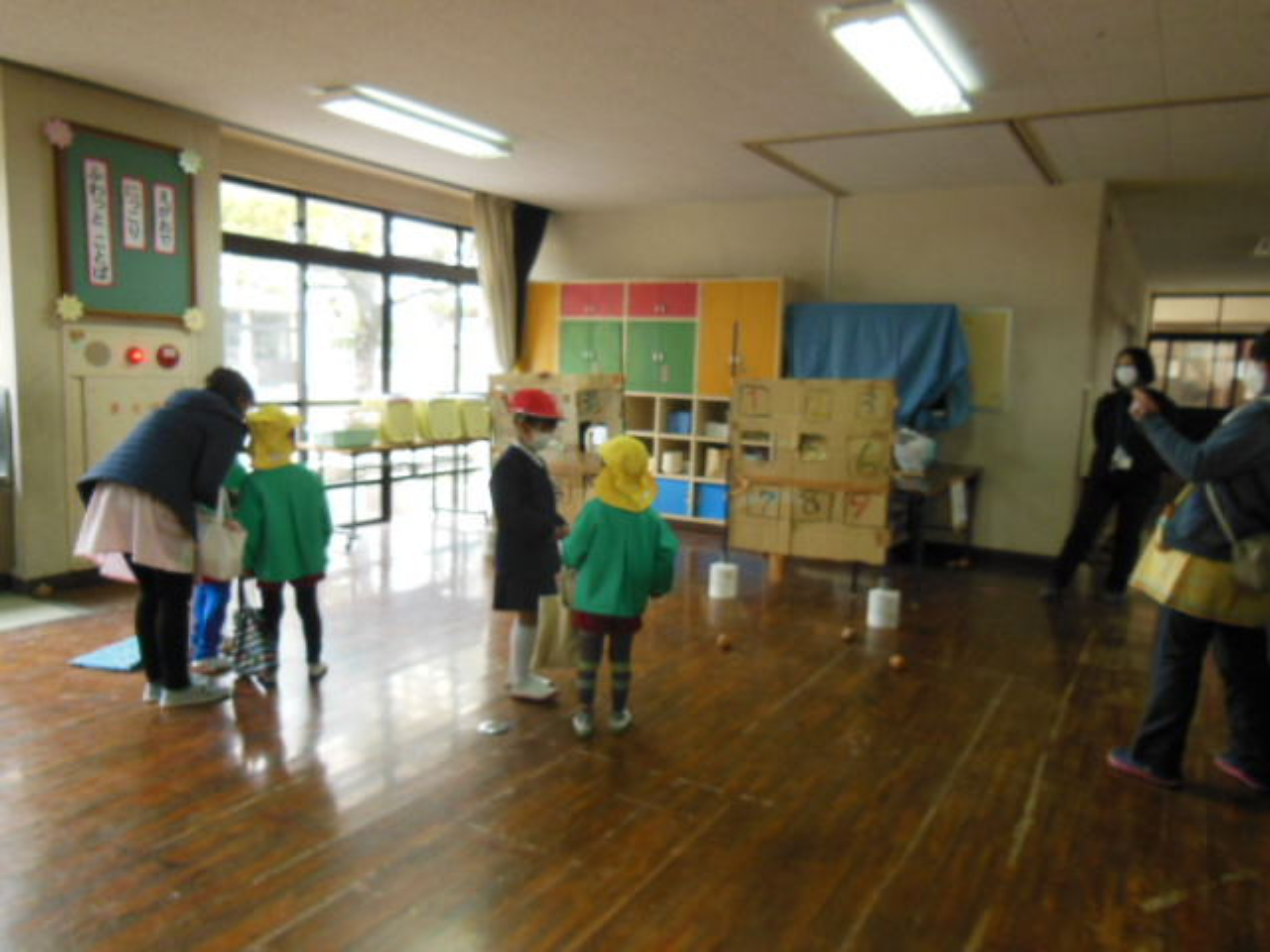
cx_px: 635
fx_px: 917
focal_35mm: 25
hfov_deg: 69.4
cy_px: 476
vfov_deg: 54.9
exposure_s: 1/40
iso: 400
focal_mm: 4.5
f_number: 3.5
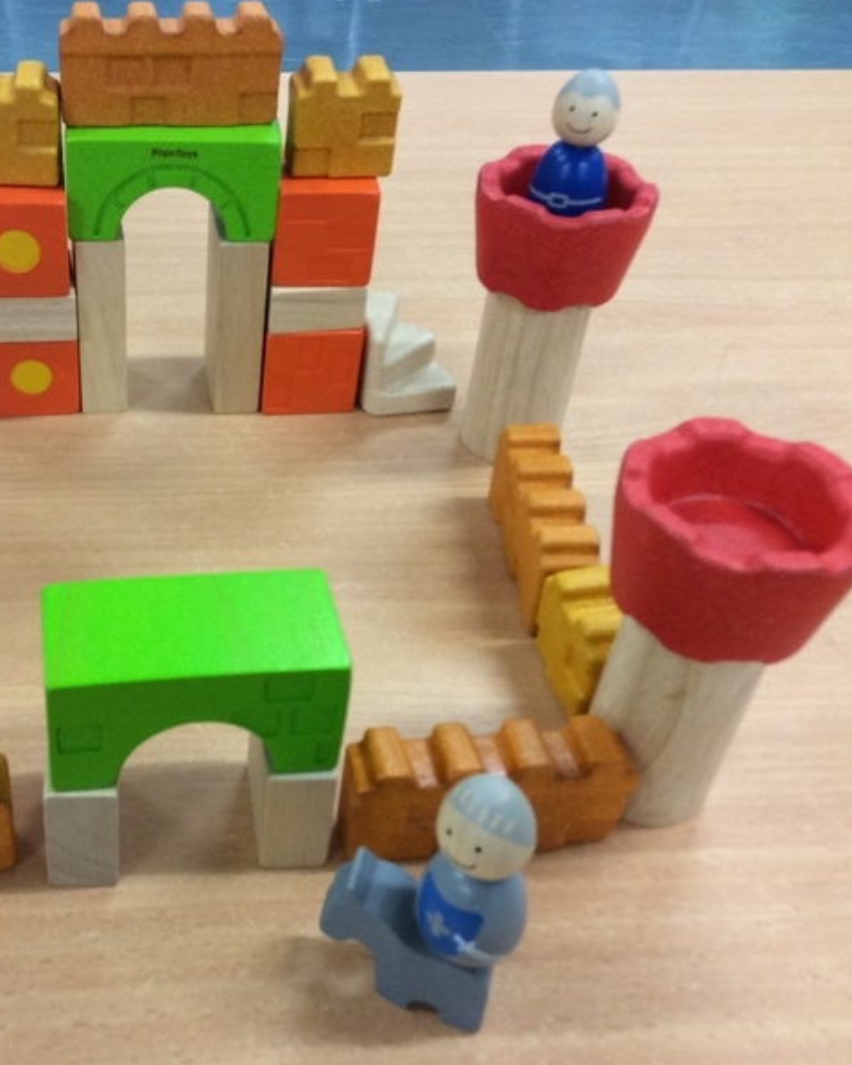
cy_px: 532
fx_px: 1324
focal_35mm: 42
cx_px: 185
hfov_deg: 34.7
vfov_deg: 43.8
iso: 80
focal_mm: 3.3
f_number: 2.4
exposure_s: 1/25
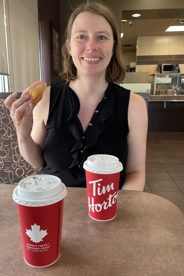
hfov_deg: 46.3
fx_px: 215
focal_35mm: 28
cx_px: 82
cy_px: 136
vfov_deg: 65.5
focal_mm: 4.2
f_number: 1.6
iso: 100
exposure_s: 1/120
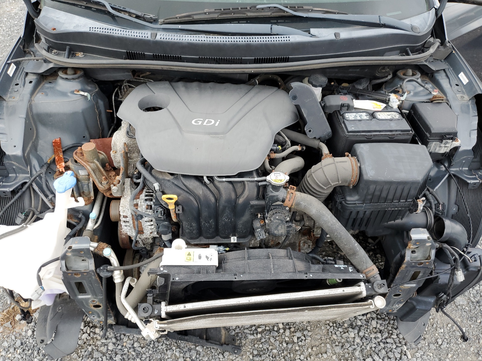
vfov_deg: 53.1
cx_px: 241
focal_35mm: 26
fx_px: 362
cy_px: 180
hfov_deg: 67.3
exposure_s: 1/278
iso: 50
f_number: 1.5
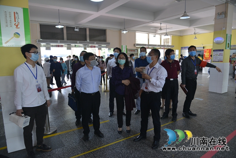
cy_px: 79
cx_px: 118
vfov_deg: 53.2
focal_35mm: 24
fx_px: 157
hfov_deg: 73.7
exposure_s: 1/100
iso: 1250
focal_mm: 24
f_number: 5
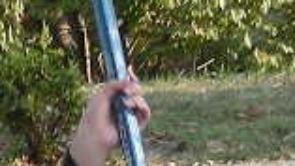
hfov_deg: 2.7
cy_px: 279
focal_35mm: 803
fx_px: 6276
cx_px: -180
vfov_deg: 1.5
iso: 50
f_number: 3.5
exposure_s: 1/69.5
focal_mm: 18.9
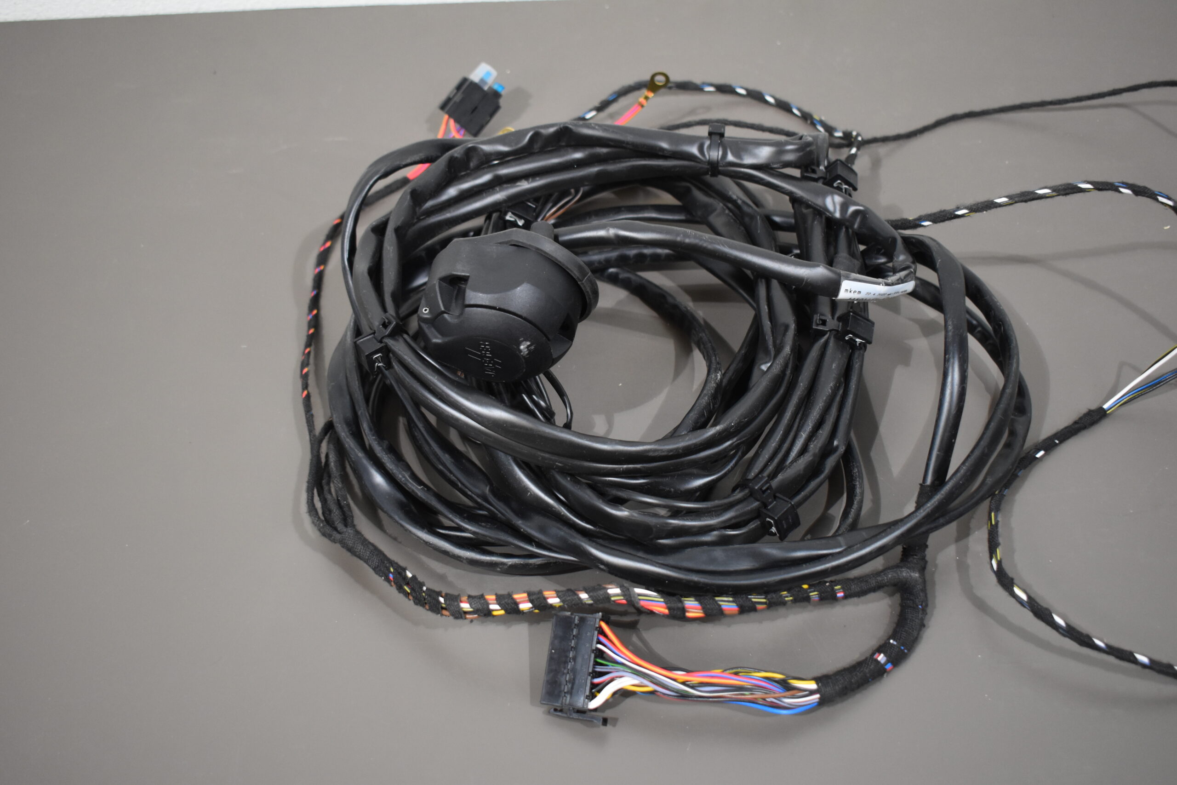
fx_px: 1373
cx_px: 588
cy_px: 392
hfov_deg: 46.4
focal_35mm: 42
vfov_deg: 31.9
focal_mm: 28
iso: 1100
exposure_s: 1/125
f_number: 4.2
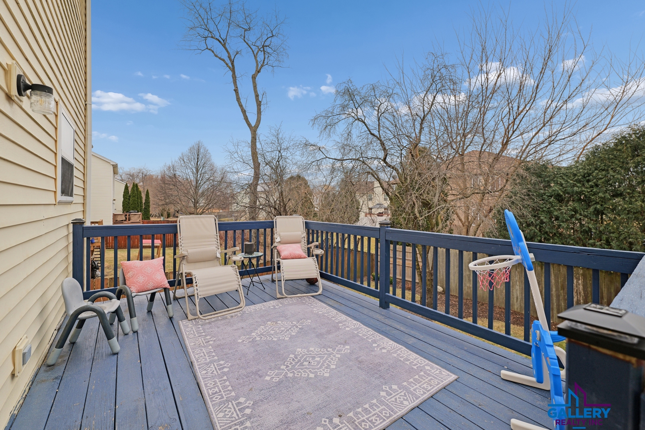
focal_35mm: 14
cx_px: 322
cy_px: 215
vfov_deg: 81.2
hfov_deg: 104.3
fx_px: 251
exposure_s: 1/100
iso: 100
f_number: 3.5
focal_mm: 14
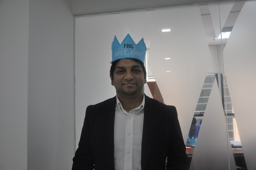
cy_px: 85
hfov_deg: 59.6
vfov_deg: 41.6
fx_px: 224
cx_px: 128
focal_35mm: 32
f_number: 3.8
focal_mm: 21
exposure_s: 1/125
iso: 800
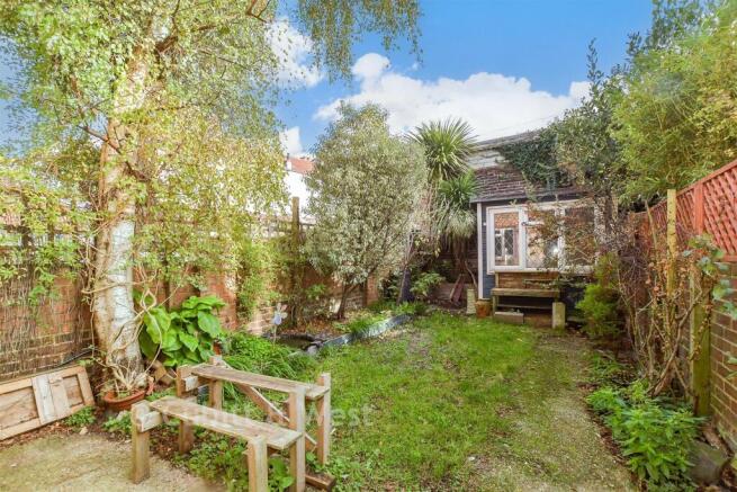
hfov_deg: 100.4
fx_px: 307
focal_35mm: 15
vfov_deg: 77.4
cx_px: 368
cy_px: 246
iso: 500
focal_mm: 10
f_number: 8
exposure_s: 1/200
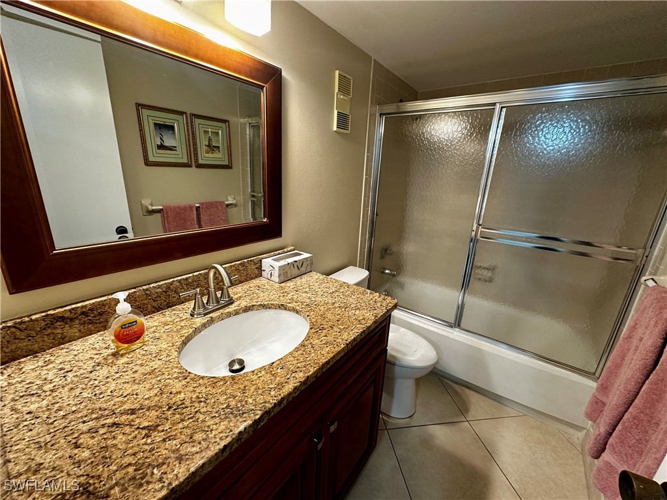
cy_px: 250
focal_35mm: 14
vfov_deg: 85.7
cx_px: 334
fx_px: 270
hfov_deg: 102.1
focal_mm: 2.22
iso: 160
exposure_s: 1/60
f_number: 2.2
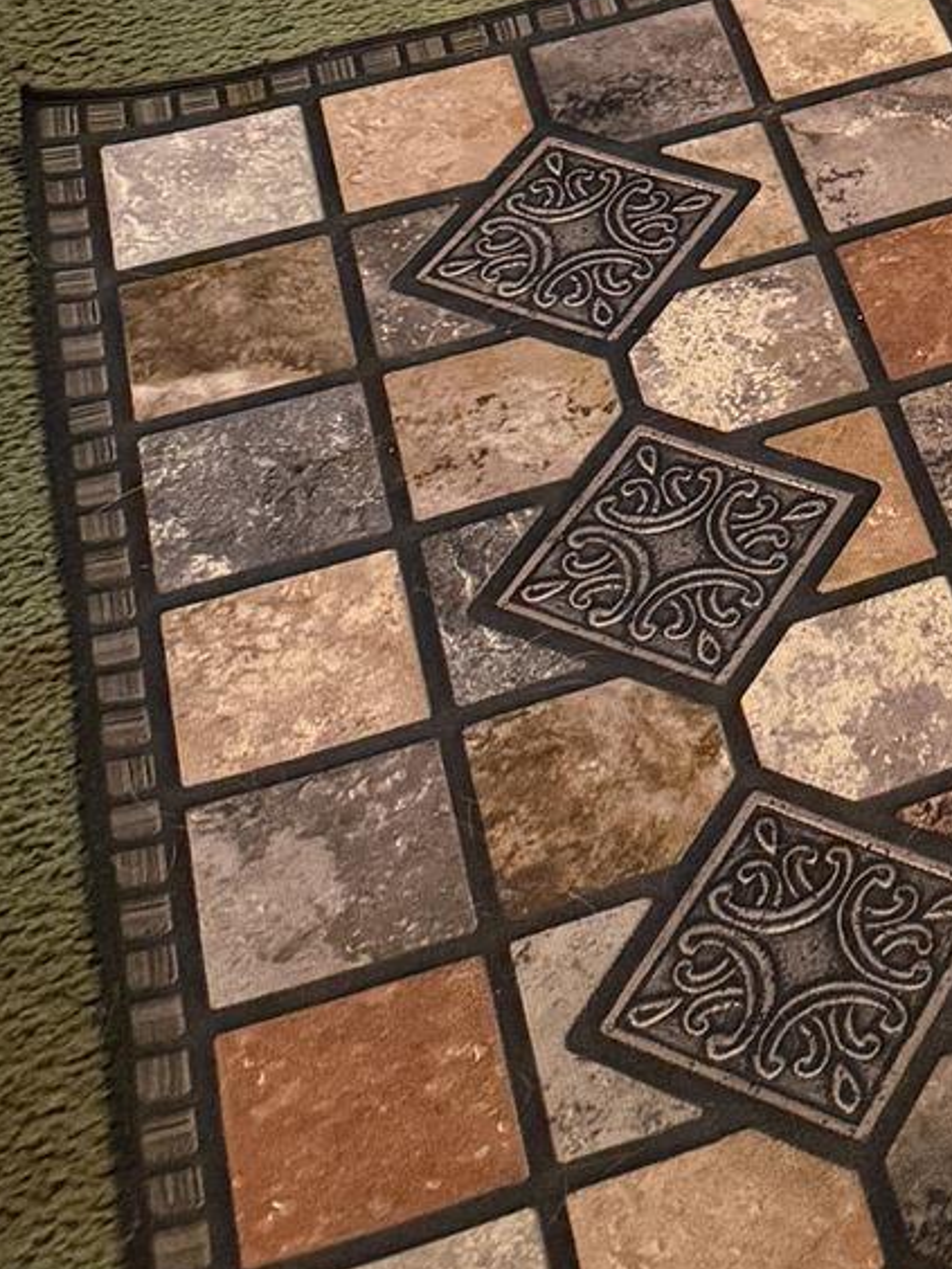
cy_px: -1224
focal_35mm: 98
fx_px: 3594
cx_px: 1665
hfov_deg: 13.6
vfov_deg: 15.9
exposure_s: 1/60
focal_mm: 6.76
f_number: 1.78
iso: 320
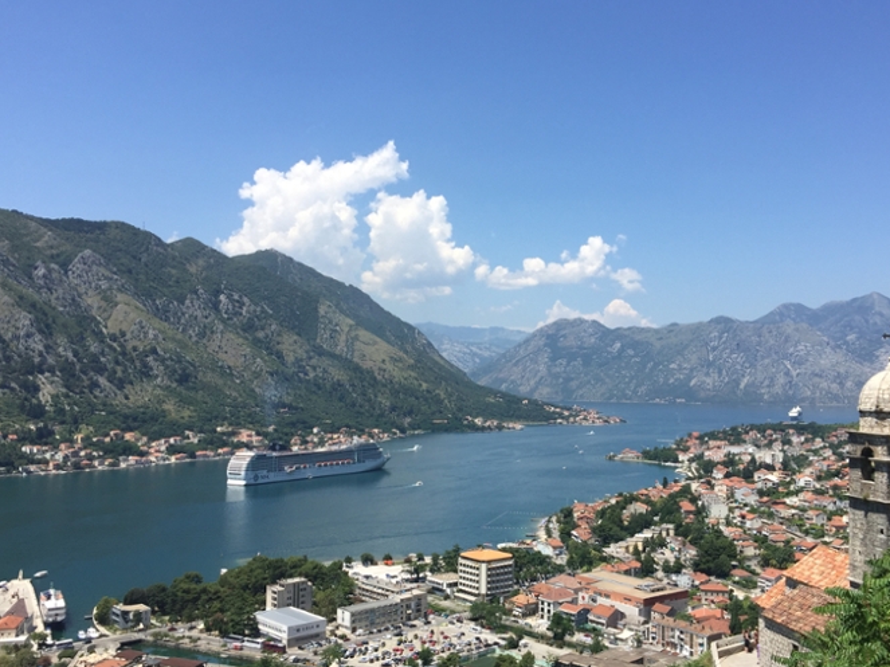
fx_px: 900
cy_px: 384
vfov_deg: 40.6
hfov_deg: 52.5
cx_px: 497
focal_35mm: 35
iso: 32
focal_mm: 4.15
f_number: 2.2
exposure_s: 1/1980
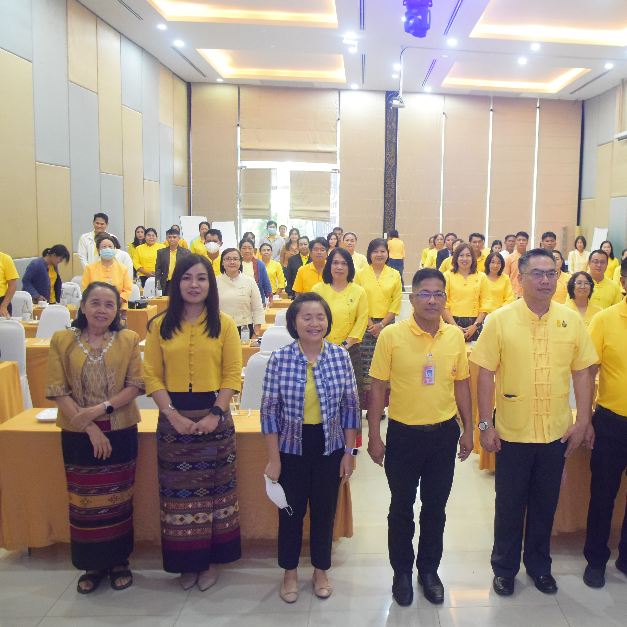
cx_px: 452
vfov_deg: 47.2
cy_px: 314
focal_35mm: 35
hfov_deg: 45.9
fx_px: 717
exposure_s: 1/40
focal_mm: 18
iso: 3200
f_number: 3.5
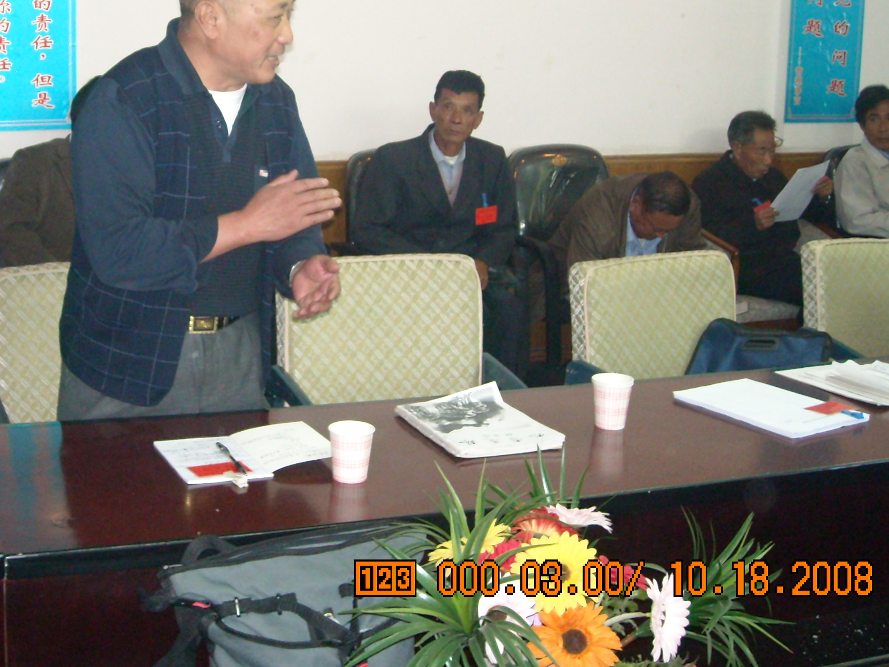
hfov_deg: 35.6
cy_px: 179
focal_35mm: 53
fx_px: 1361
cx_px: 258
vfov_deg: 27.2
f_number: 2.8
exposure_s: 1/30
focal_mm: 5.7
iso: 400
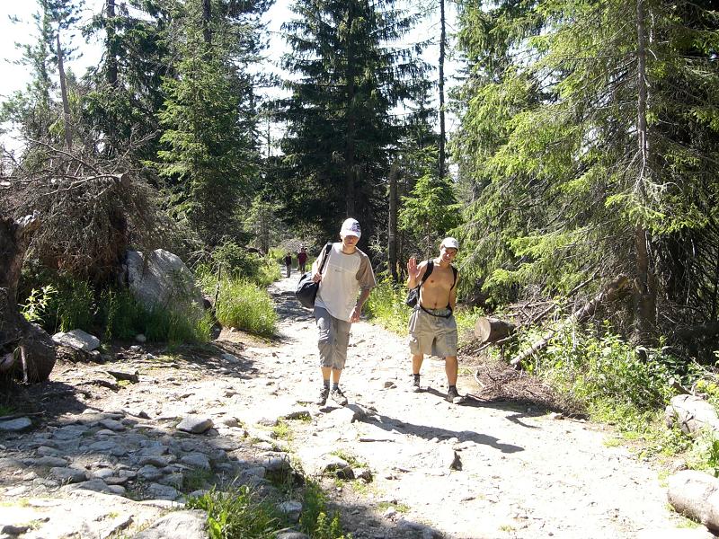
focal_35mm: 38
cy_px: 270
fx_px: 789
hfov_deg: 49.0
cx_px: 360
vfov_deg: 37.7
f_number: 3.1
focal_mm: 6.3
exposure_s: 1/250
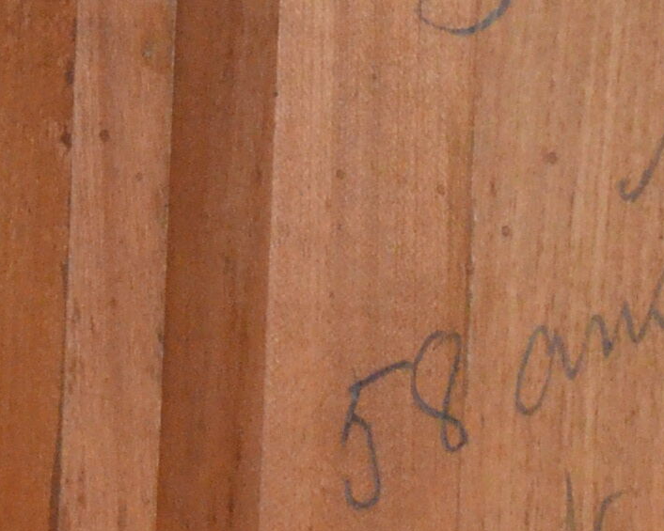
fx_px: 6747
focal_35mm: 343
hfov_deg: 5.6
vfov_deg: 4.5
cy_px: 338
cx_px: 375
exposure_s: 1/60
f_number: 4.2
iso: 2500
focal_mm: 35
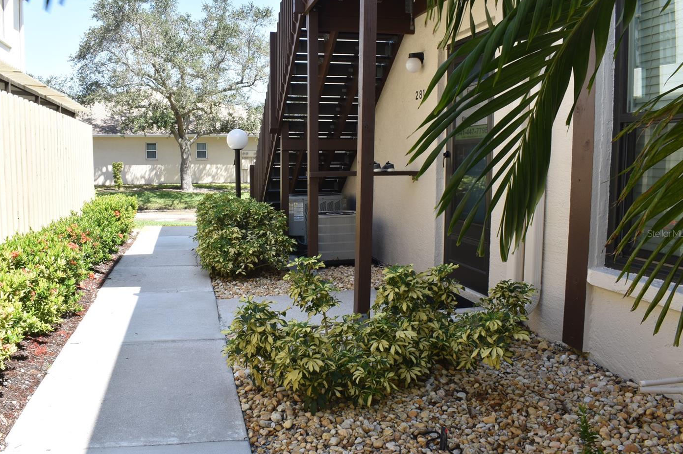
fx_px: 588
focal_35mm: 31
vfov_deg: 42.3
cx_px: 299
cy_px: 233
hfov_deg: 60.1
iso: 140
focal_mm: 18
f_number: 13
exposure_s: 1/30
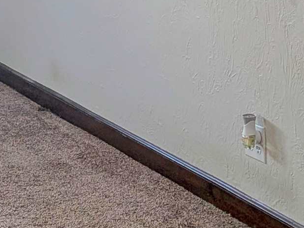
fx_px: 1045
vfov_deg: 12.1
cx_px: 193
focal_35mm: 119
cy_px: -52
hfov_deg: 16.5
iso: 28
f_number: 1.7
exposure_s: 1/120
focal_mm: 4.53
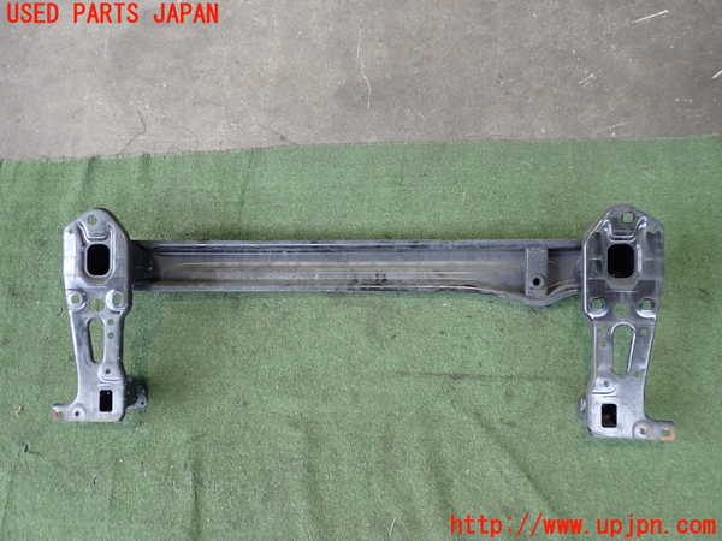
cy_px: 270
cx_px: 361
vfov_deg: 46.8
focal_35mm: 30
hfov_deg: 60.0
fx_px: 626
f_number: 2.3
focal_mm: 5.4
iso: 200
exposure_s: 1/50
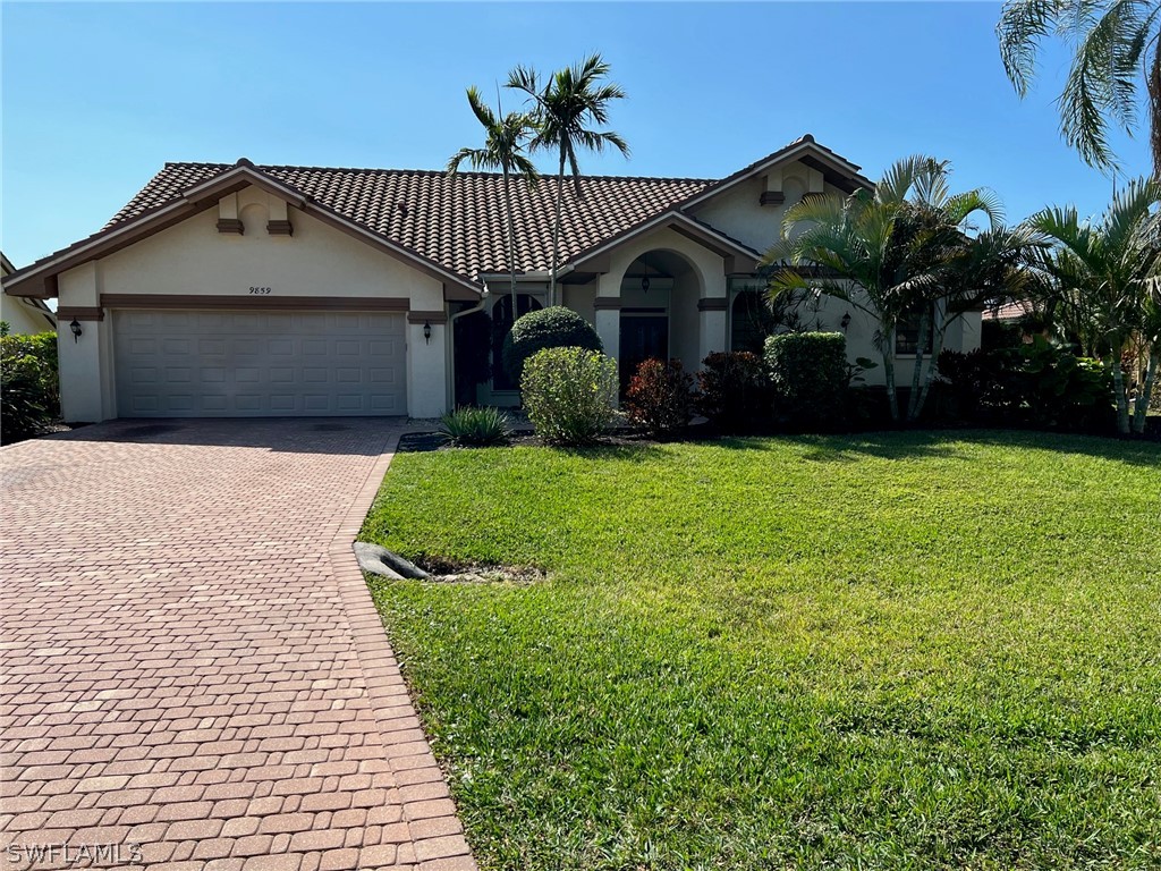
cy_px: 436
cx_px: 580
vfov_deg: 53.1
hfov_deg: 67.3
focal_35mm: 26
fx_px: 872
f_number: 1.5
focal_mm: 5.7
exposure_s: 1/3831
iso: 50
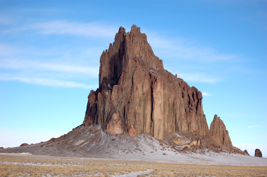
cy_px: 88
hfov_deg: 24.6
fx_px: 611
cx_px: 134
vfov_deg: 16.5
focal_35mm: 82
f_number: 5.6
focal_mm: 55
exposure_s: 1/800
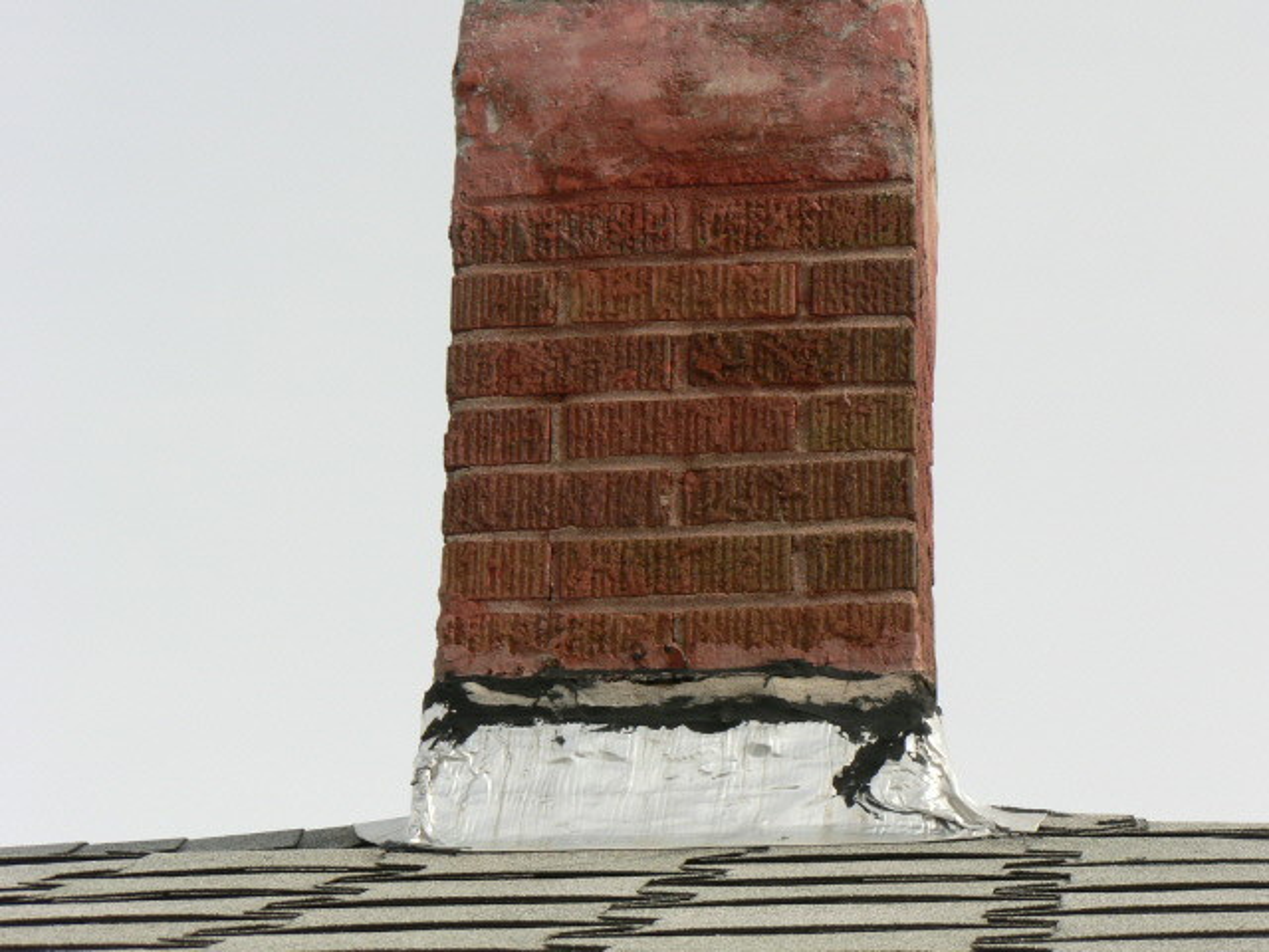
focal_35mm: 147
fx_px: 5389
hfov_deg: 13.4
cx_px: 634
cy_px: 476
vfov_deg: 10.1
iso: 80
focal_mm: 24.6
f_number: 5.6
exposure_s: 1/400
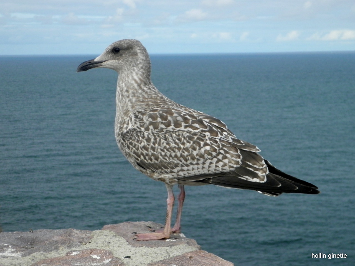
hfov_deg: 24.4
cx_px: 178
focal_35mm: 80
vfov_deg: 18.4
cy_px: 133
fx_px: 820
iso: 160
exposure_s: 1/250
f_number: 8.8
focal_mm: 14.3
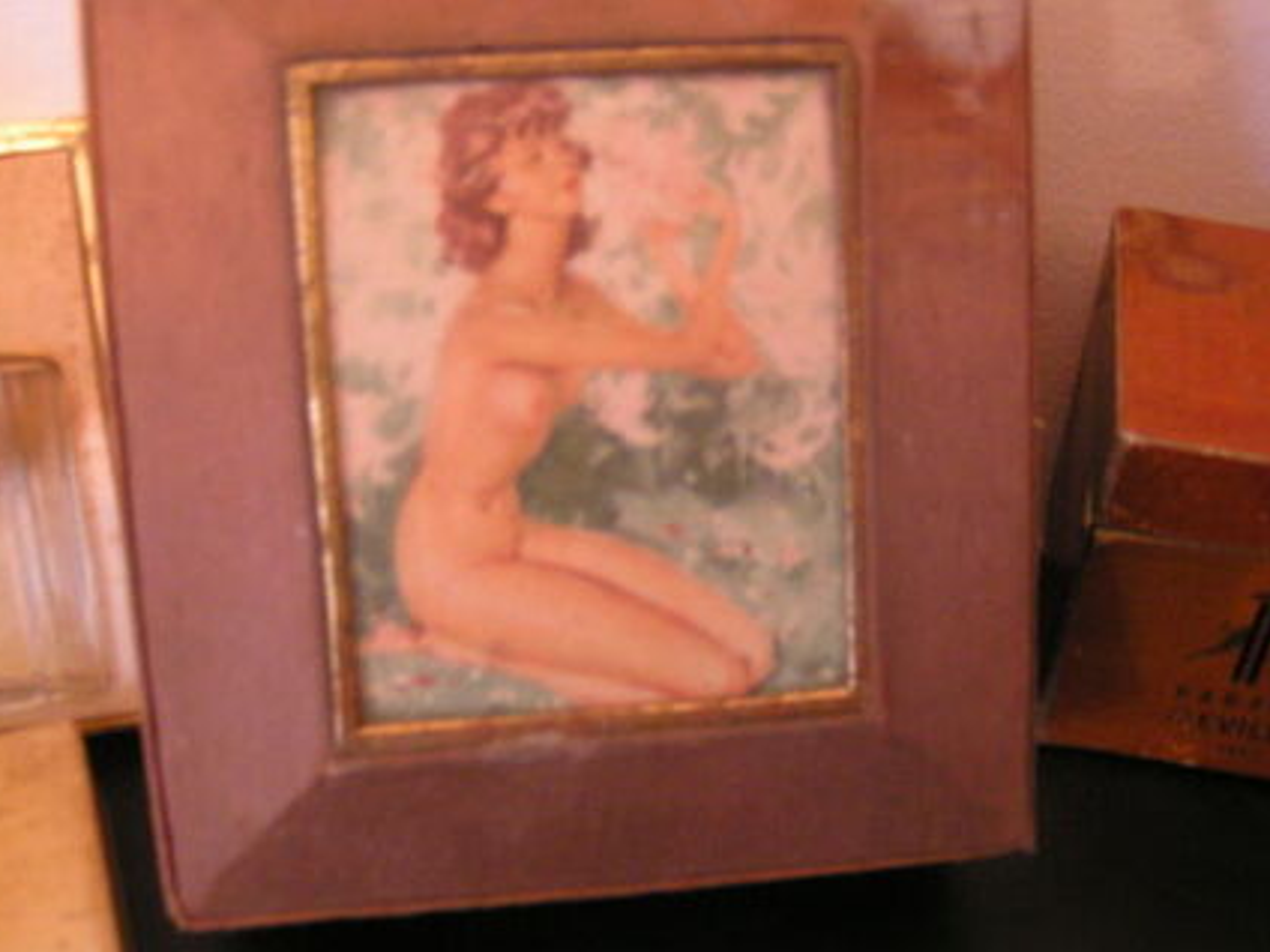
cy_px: 464
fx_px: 1578
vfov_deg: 33.6
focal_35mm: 43
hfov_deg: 43.8
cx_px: 650
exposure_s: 1/3
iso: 200
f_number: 2.8
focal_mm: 5.8
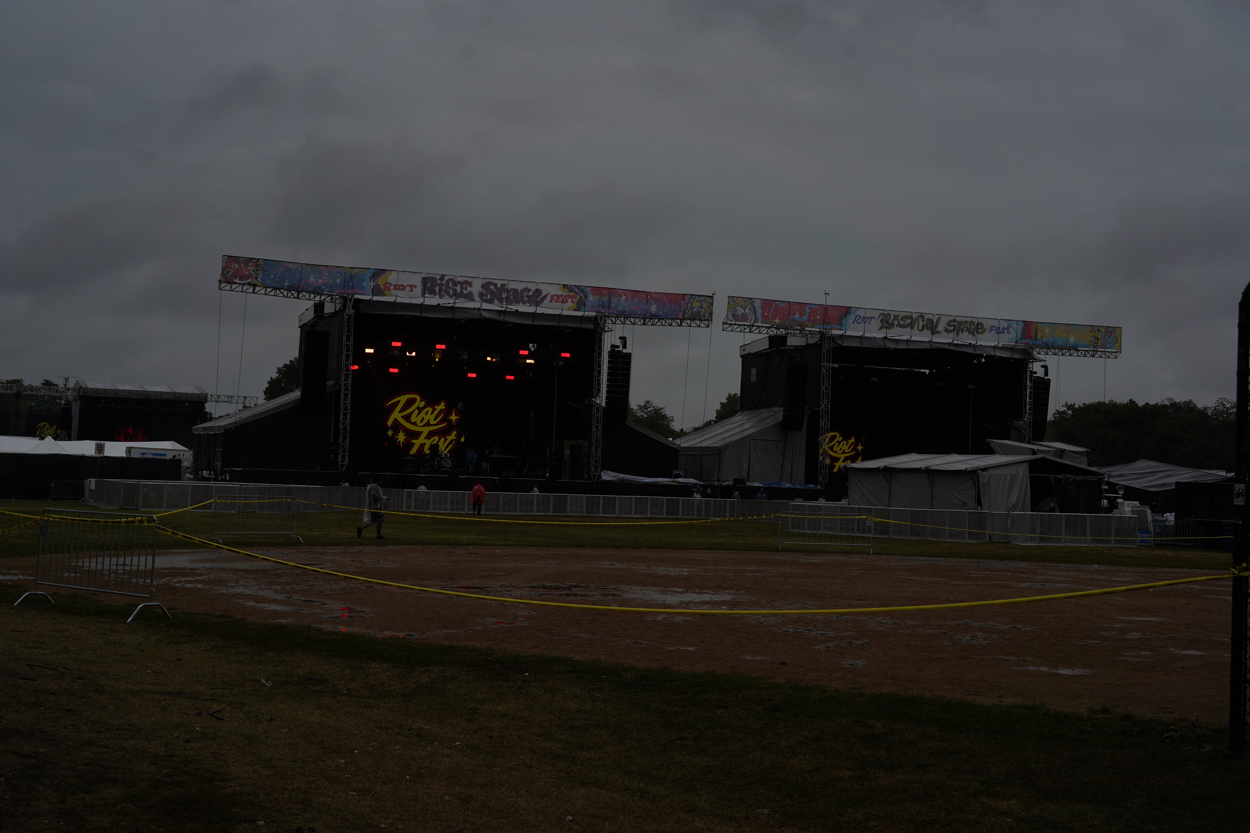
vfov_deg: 28.1
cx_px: 625
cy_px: 416
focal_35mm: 48
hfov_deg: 41.1
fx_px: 1667
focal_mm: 48
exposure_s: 1/800
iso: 100
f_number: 8
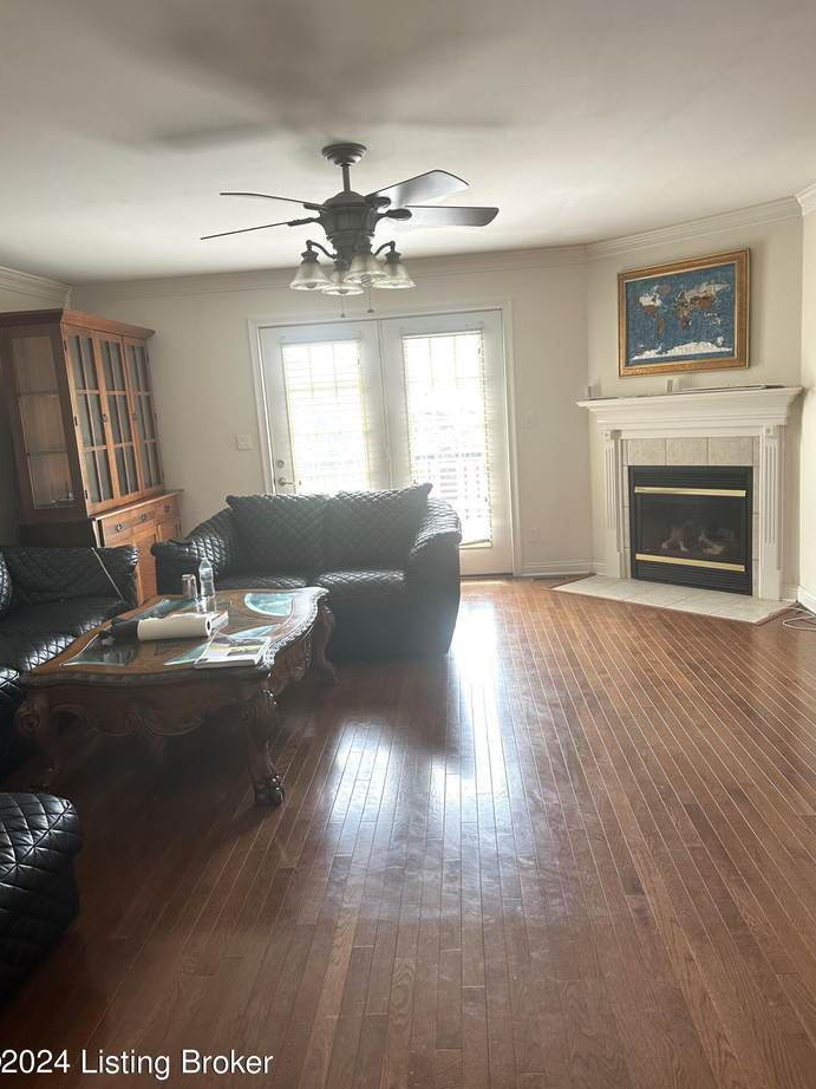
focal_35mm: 25
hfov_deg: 54.9
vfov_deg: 69.4
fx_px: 786
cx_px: 399
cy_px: 547
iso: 125
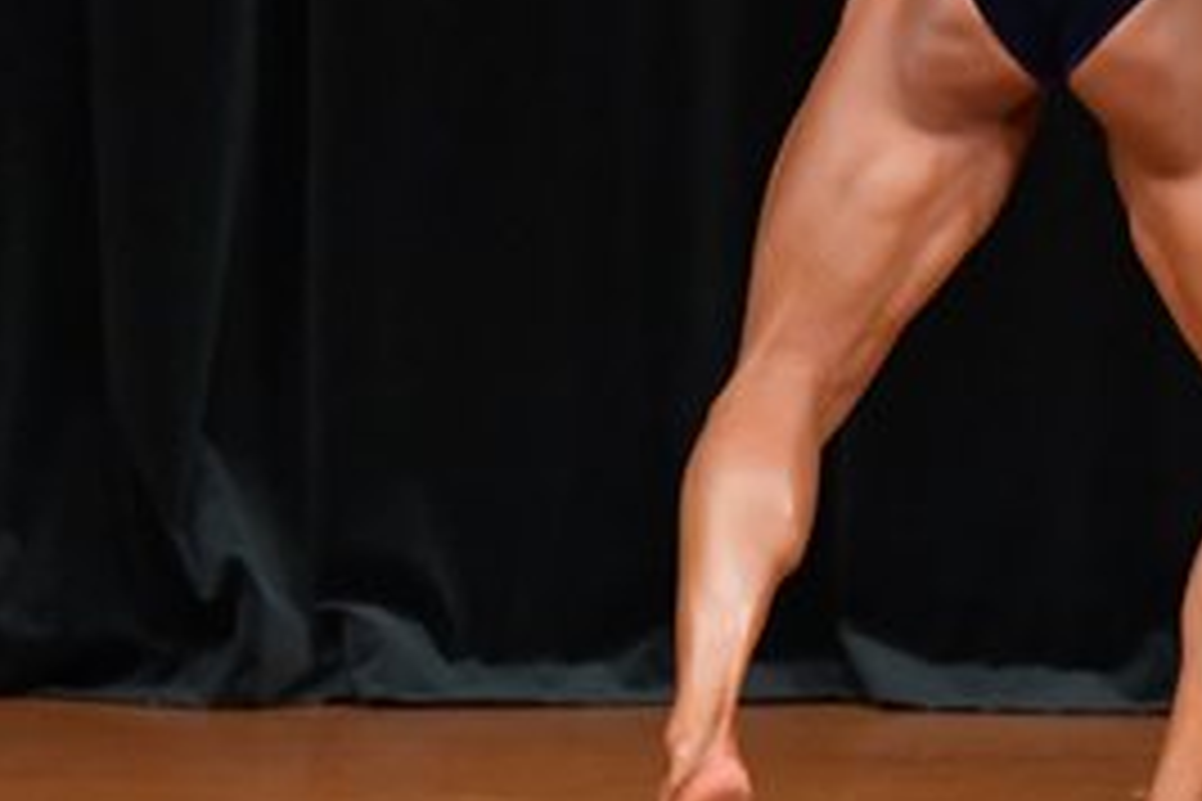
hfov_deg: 2.5
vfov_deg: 1.7
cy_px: -27
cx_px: 1159
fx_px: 27610
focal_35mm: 827
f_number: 5.6
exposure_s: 1/400
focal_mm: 190
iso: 4000
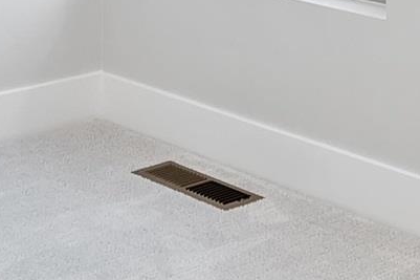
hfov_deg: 17.5
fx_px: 1341
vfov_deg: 10.7
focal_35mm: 115
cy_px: -315
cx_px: 21
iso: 320
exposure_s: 1/2.5
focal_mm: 10
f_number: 6.3
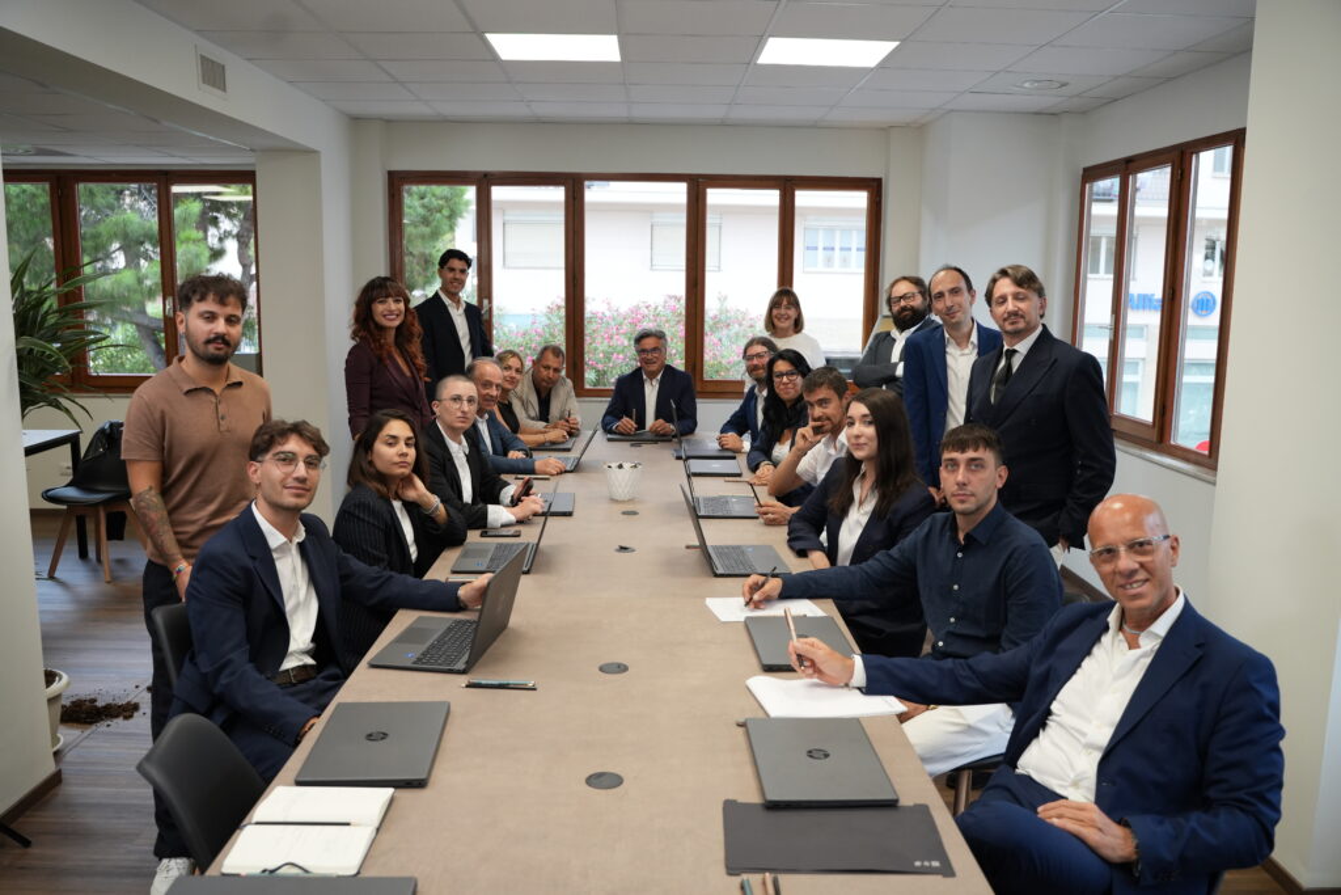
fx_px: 1080
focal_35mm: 29
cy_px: 448
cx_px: 670
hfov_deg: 63.7
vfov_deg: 45.0
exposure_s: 1/400
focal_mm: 29
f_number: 4
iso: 1600
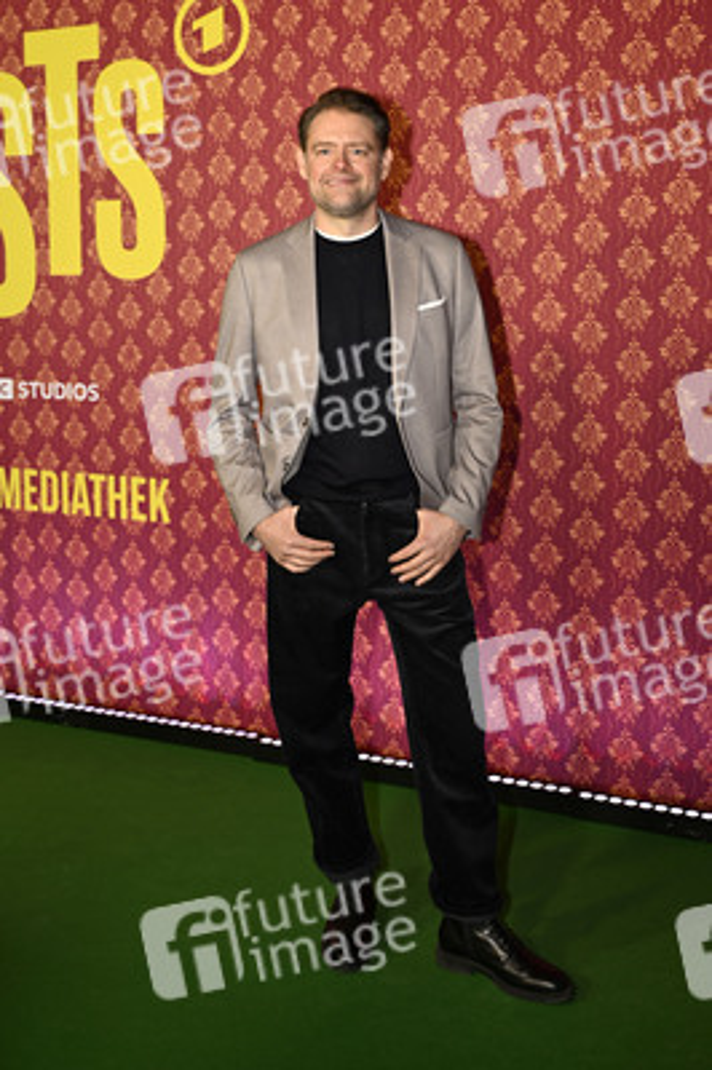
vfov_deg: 53.2
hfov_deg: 36.8
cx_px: 356
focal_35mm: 36
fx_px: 1070
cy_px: 535
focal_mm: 36
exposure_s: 1/200
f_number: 2.8
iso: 200
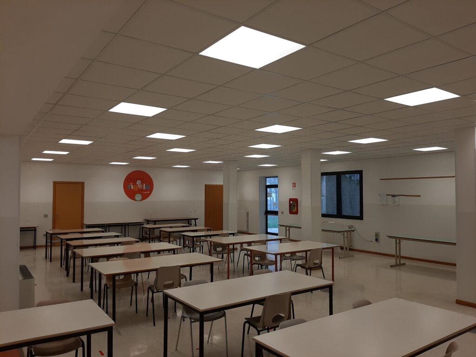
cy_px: 178
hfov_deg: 67.3
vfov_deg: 53.1
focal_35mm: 26
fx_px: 358
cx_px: 238
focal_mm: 3.93
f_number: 1.7
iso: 40
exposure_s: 1/100
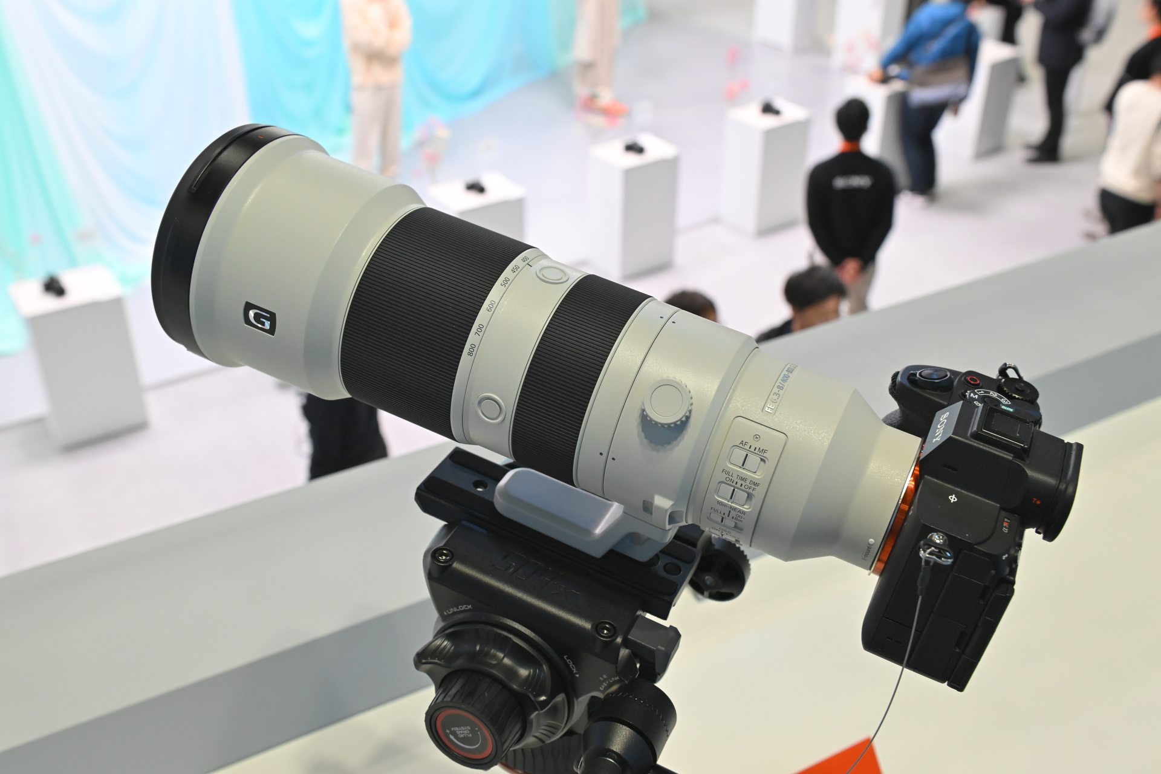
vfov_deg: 35.1
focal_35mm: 38
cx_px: 580
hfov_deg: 50.7
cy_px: 387
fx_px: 1225
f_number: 8
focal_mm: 38
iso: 1600
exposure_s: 1/125
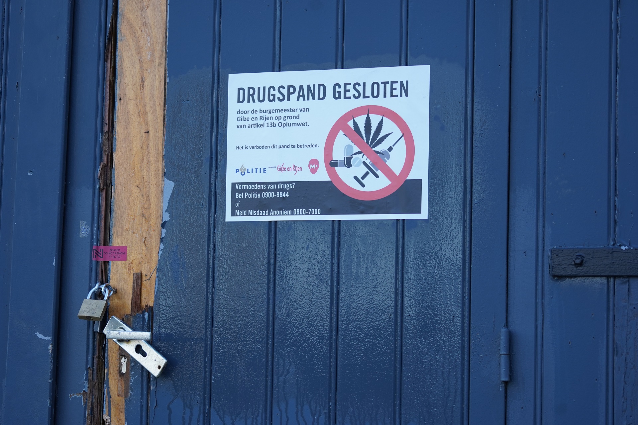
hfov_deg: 22.9
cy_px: 212
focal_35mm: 89
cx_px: 319
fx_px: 1577
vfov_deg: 15.4
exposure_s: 1/160
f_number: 4
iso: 200
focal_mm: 89
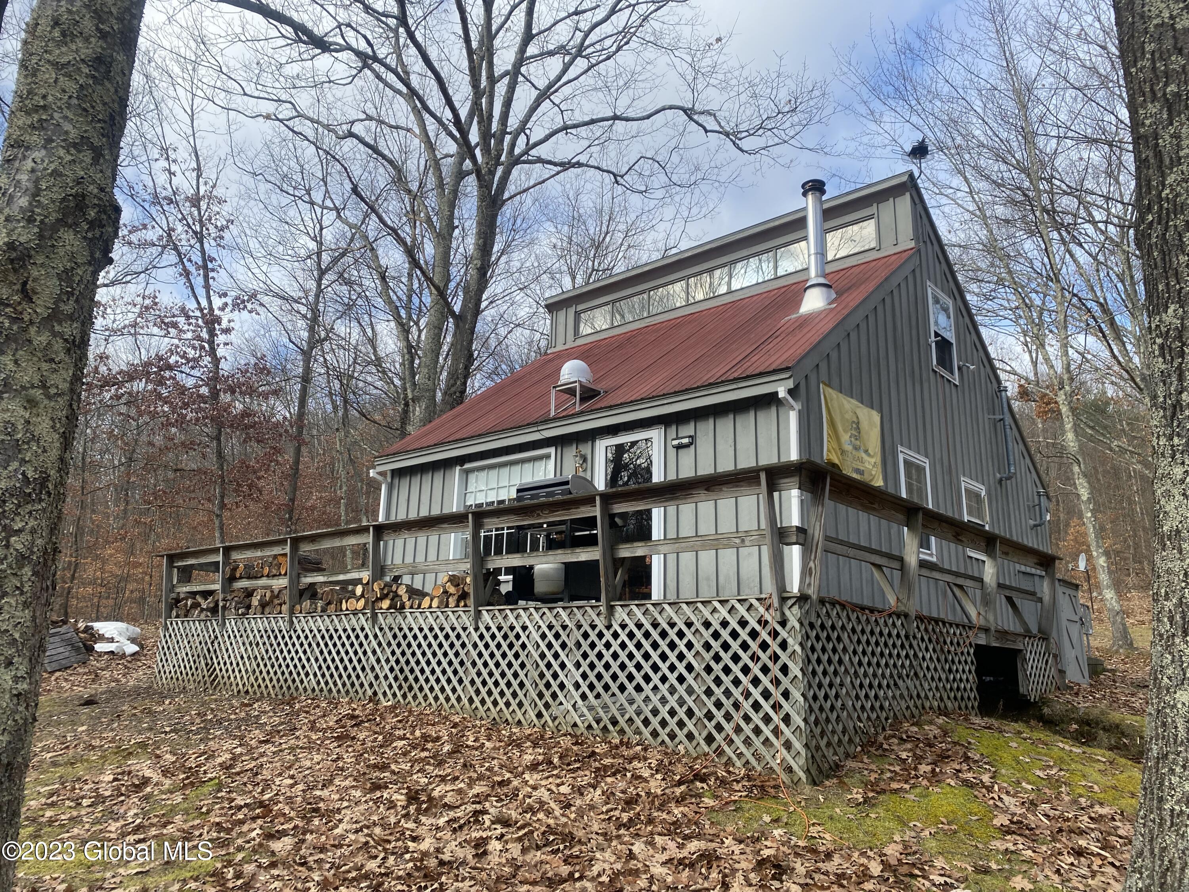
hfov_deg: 67.3
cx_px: 594
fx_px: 893
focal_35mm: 26
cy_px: 446
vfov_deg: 53.1
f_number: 1.8
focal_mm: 4.25
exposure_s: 1/1258
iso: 32
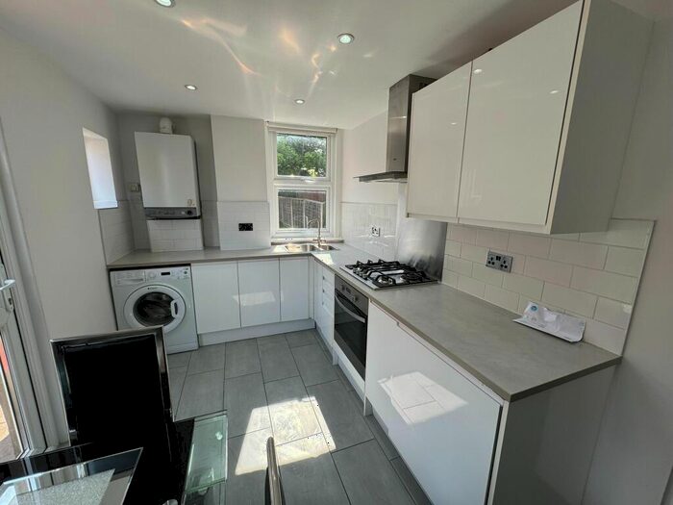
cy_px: 252
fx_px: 272
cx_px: 336
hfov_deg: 102.1
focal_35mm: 14
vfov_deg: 85.7
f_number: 2.2
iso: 40
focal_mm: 2.22
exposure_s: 1/231
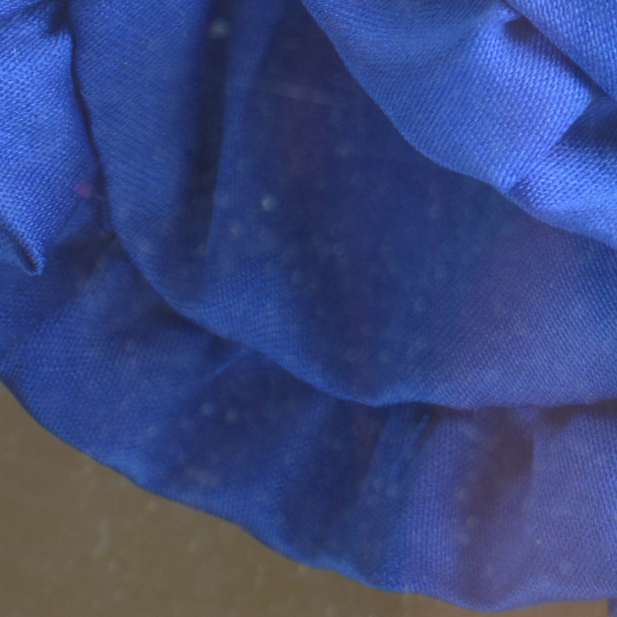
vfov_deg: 5.2
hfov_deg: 5.2
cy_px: -260
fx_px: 6797
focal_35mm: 337
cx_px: 935
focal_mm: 55
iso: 100
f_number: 7.1
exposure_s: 1/30
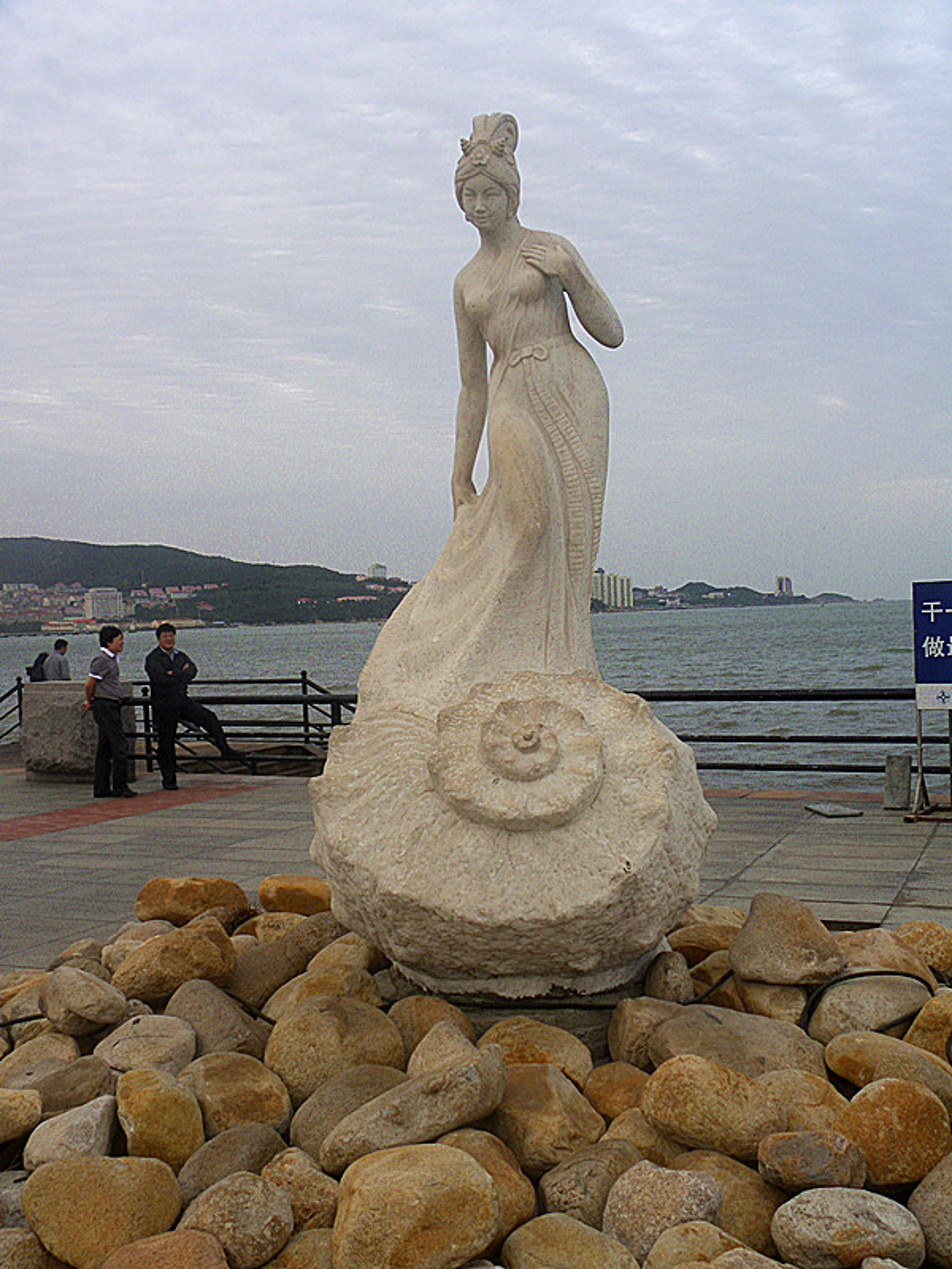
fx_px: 1357
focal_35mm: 37
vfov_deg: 50.1
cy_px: 634
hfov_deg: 38.7
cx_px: 476
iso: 64
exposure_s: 1/106
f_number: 3.2
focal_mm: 6.6
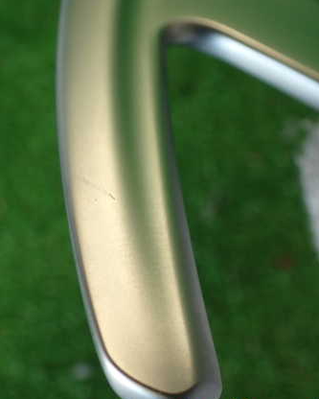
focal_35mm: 45
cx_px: 103
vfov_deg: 41.1
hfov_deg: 33.1
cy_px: 206
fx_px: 531
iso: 160
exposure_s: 1/60
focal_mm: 5.79
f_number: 2.4
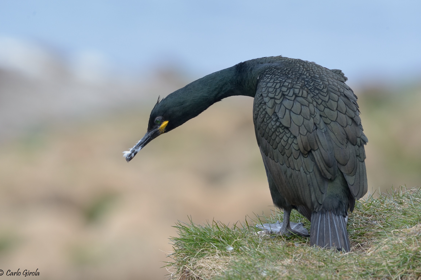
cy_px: 142
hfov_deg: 3.3
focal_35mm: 620
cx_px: 204
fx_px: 7249
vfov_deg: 2.2
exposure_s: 1/640
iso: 1800
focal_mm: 600
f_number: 9
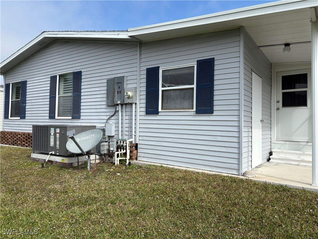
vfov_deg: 53.1
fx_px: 239
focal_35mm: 26
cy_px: 120
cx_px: 159
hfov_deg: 67.3
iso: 50
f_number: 1.6
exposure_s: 1/3831
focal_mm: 5.96
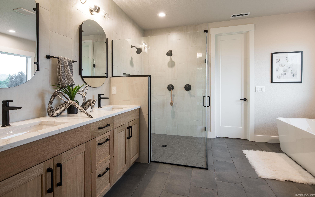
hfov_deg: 91.1
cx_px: 156
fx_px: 155
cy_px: 97
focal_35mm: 18
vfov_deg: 65.0
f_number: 8
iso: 200
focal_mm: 17
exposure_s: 1/3
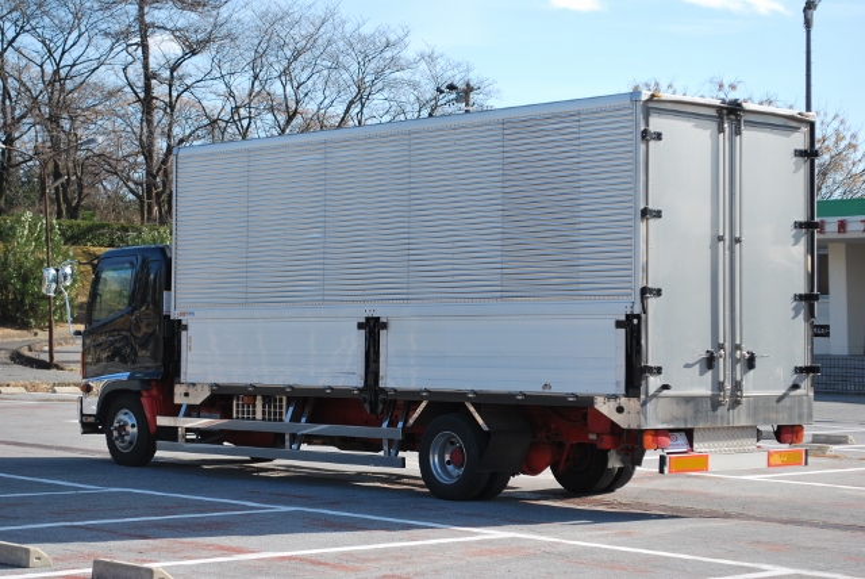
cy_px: 290
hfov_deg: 24.6
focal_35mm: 82
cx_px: 432
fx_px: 1984
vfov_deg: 16.6
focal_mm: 55
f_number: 7.1
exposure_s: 1/200
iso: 100
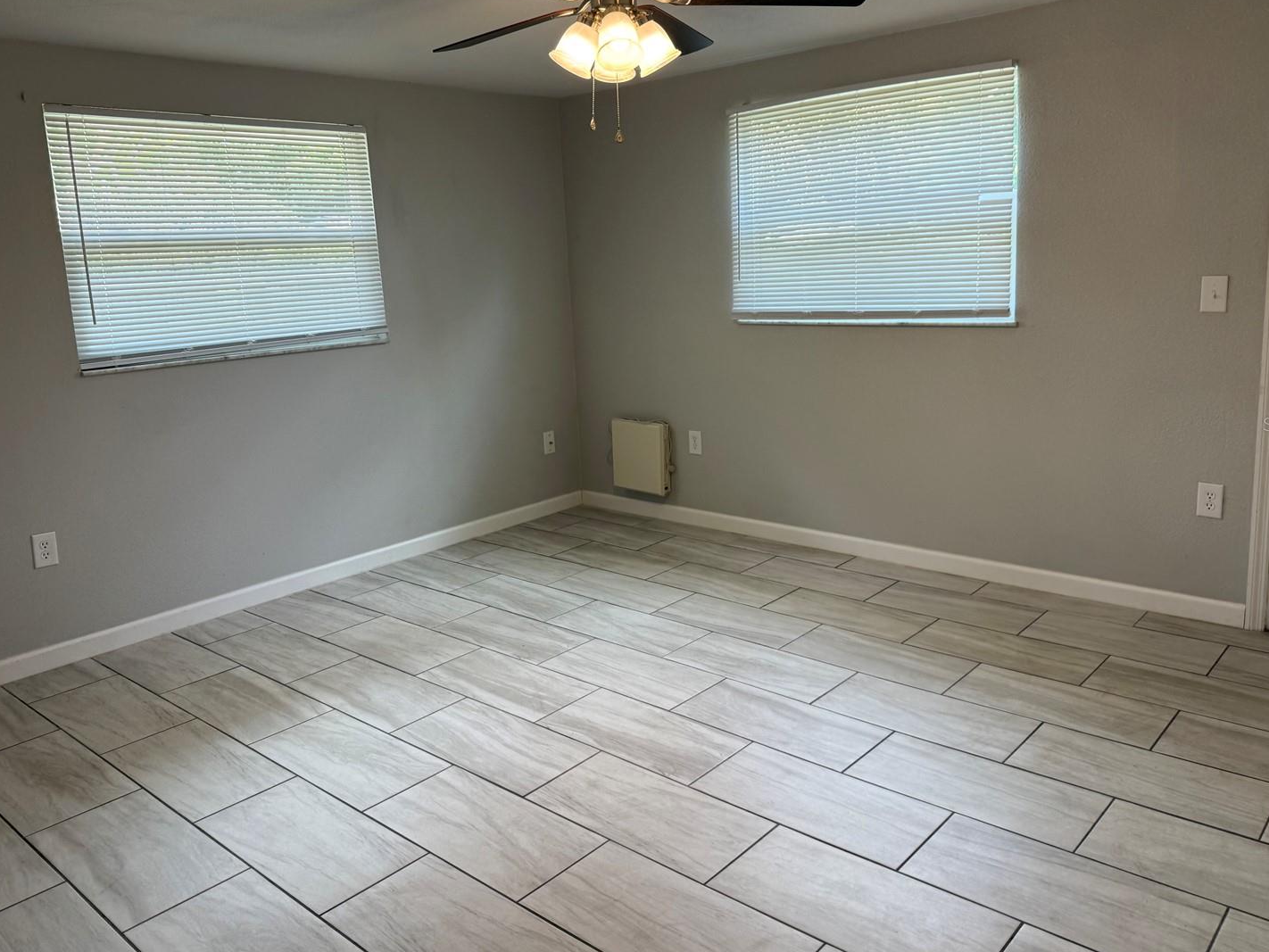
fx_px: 990
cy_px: 424
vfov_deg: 51.3
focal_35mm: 27
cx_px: 634
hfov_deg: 65.3
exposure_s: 1/120
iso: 80
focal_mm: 6.76
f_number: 1.78
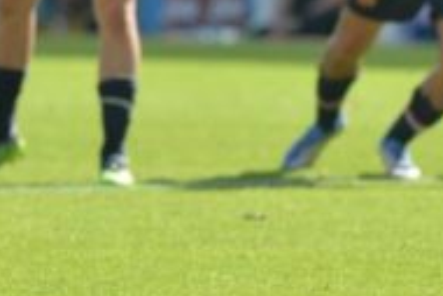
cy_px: -160
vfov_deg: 1.1
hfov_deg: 1.7
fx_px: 14975
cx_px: -117
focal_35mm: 1216
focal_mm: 300
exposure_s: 1/1000
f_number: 4
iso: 250
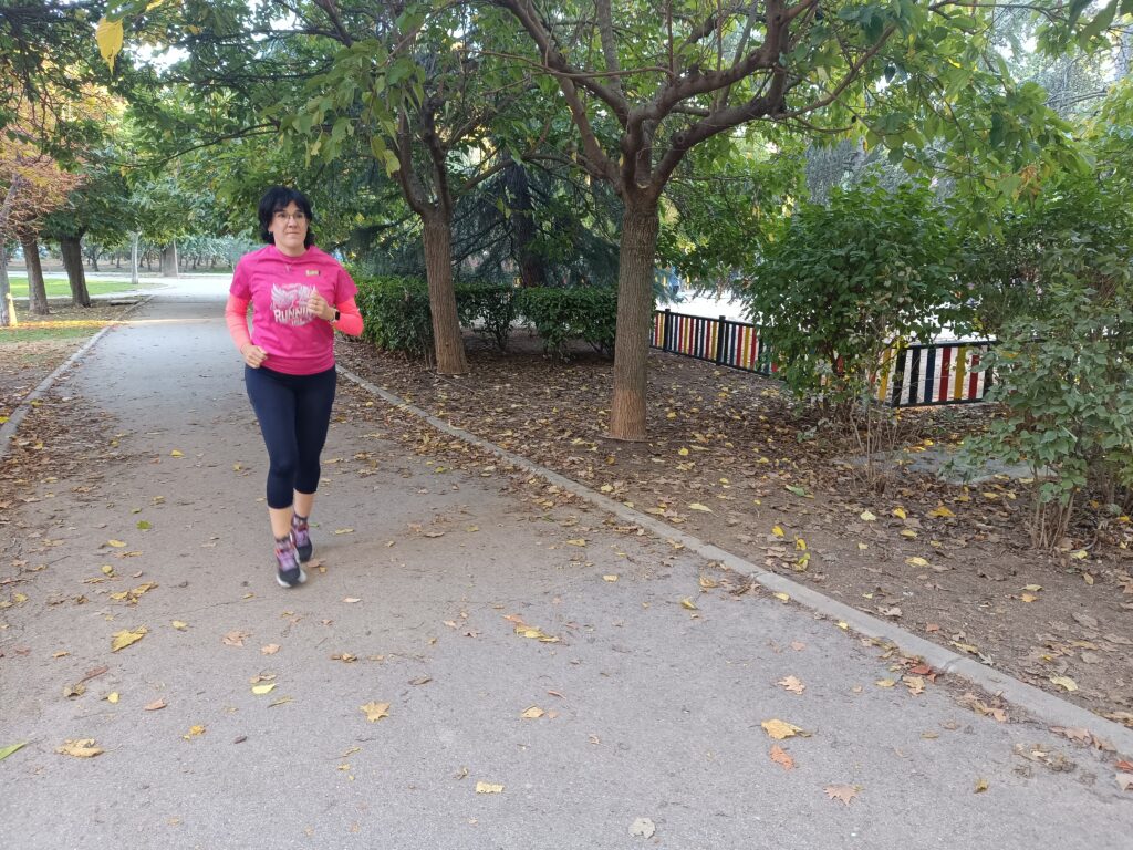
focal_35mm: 24
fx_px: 786
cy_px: 425
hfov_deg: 71.6
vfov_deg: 56.8
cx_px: 566
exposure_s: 1/50.1
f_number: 1.88
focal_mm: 5.59
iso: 421
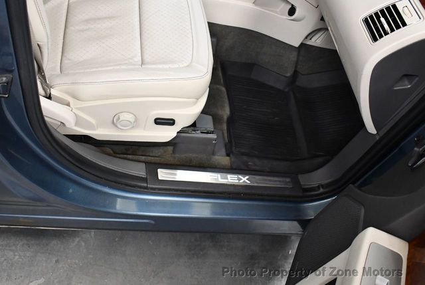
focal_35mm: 36
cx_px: 212
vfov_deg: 37.0
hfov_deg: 53.1
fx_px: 426
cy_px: 142
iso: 3200
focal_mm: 18
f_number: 3.5
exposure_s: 1/100
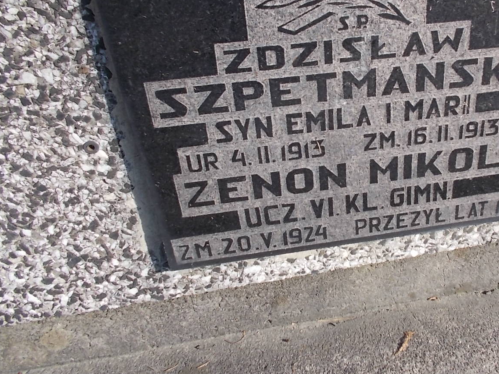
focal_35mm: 36
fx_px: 519
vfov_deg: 39.3
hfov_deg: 50.4
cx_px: 334
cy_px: 132
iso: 80
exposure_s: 1/320
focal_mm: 4.6
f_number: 3.2
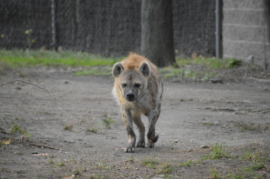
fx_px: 3372
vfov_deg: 3.0
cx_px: 135
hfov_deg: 4.6
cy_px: 90
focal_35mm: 450
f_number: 6.3
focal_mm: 300
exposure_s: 1/250
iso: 3200
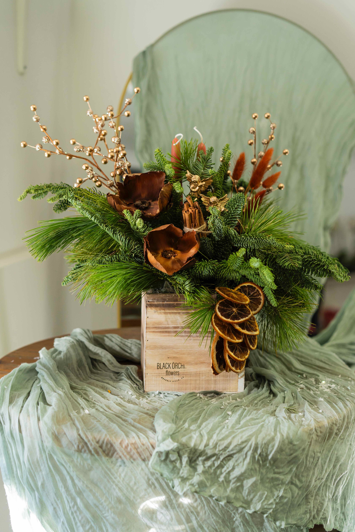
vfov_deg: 36.2
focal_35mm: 55
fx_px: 813
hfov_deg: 24.6
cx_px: 178
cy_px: 266
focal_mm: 55
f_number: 3.2
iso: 800
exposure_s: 1/200
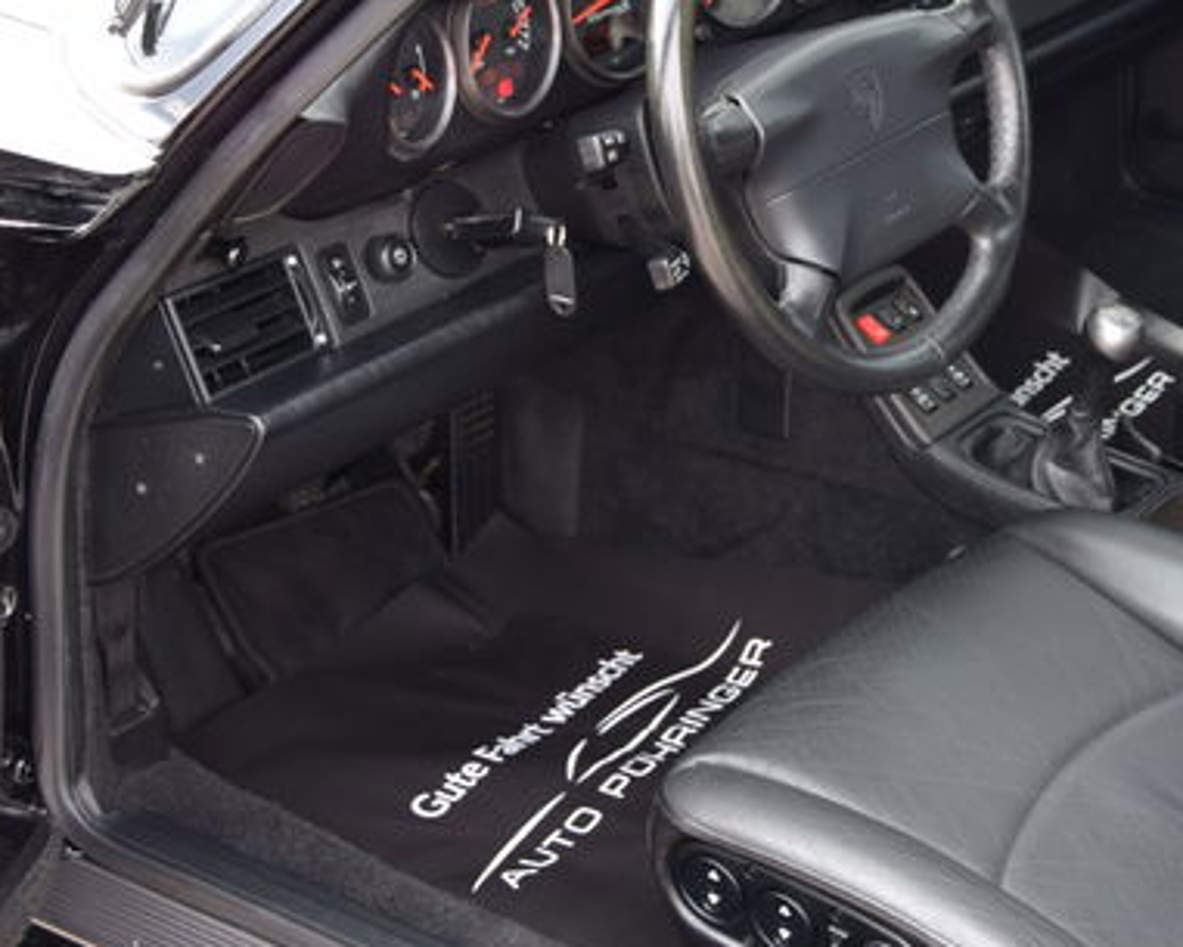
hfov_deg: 25.5
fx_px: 2485
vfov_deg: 21.6
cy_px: 413
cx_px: 1164
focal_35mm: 71
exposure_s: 1/100
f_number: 5
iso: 400
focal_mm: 25
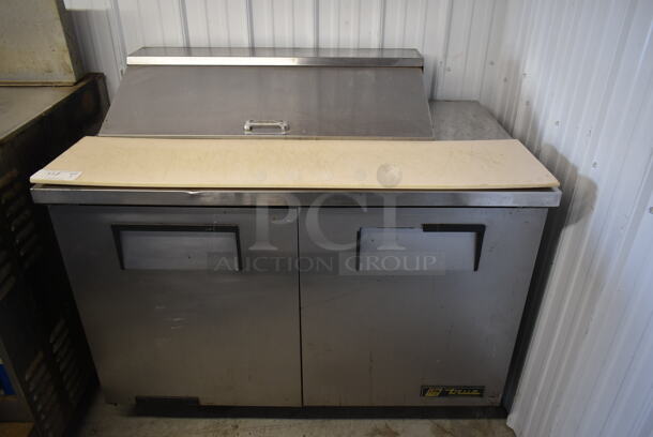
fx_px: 490
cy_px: 218
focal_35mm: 27
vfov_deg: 48.0
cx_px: 326
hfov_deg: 67.3
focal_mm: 18
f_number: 3.5
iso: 400
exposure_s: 1/30
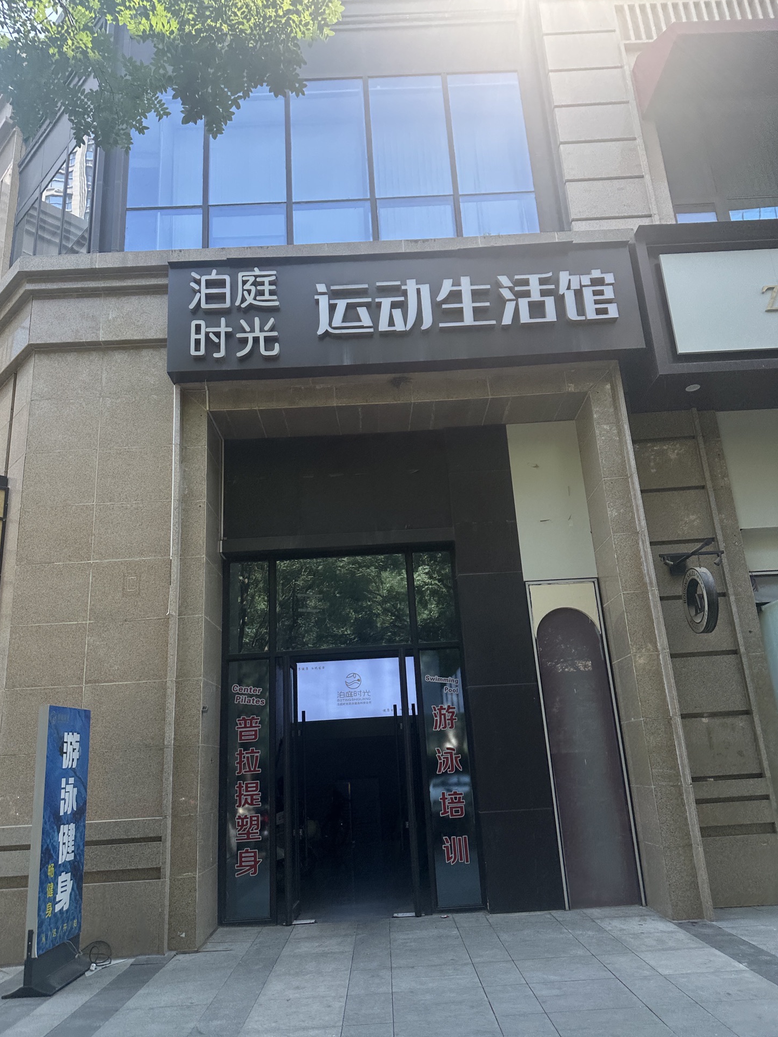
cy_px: 524
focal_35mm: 25
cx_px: 378
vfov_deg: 69.4
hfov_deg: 54.9
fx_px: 749
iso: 80
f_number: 1.78
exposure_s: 1/1779
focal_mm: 6.86
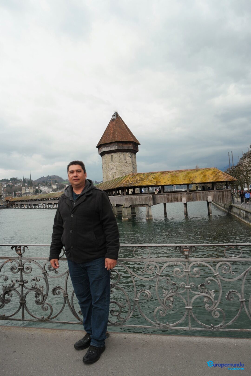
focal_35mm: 24
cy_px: 188
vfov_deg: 73.7
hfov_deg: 53.1
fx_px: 251
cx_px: 126
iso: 100
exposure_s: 1/500
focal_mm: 16
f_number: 3.5
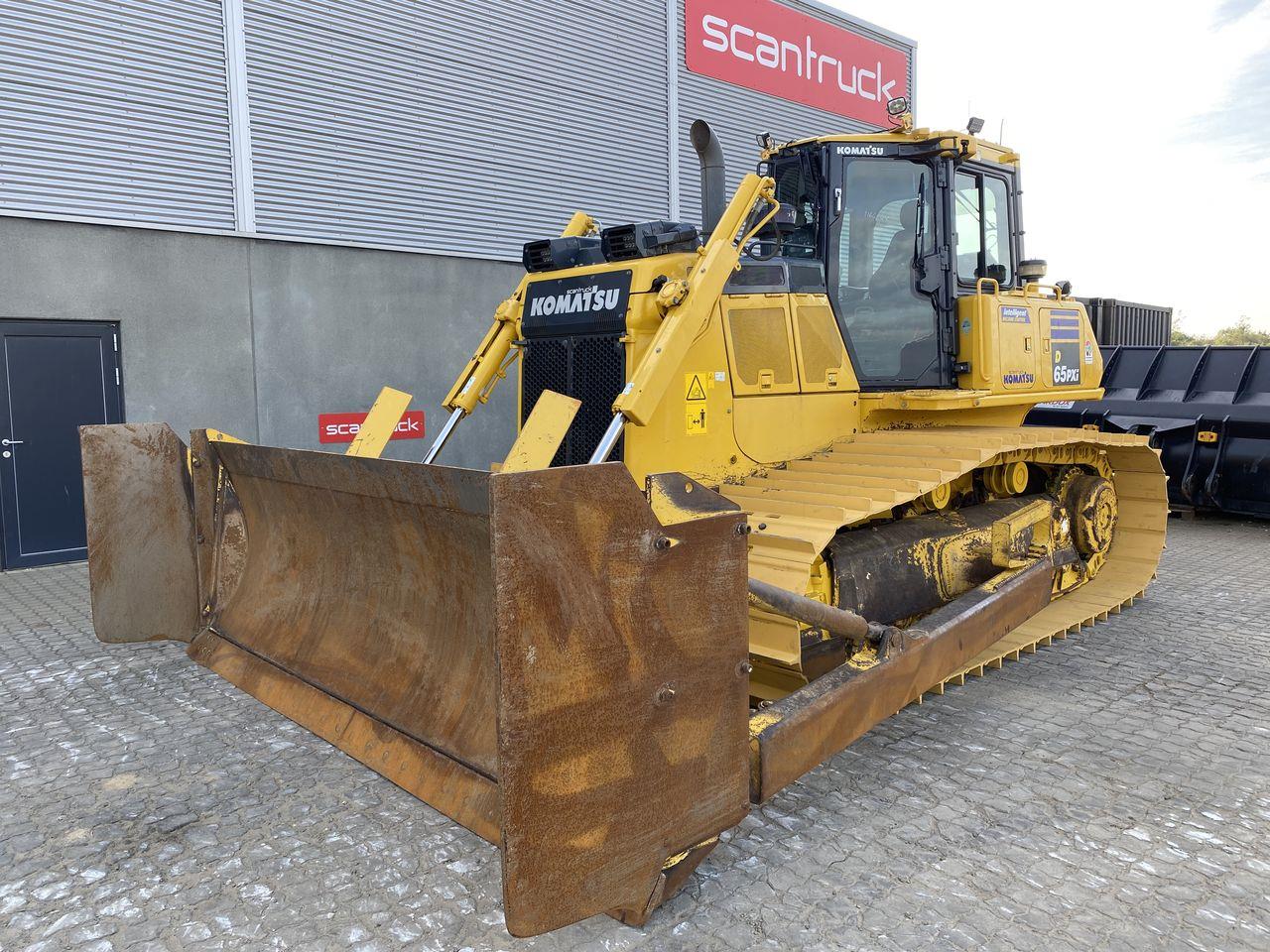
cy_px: 476
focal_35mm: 26
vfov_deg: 53.1
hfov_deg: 67.3
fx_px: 954
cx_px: 635
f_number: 1.8
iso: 32
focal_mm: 4.25
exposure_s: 1/404
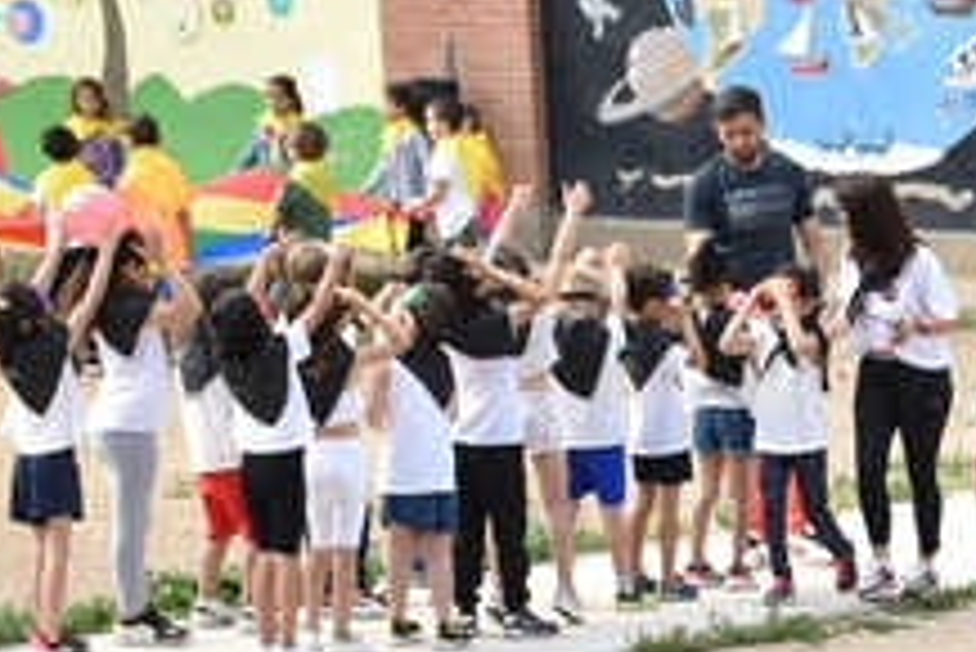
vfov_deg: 5.8
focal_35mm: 236
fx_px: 6402
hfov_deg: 8.5
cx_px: 1520
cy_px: 1061
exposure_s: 1/160
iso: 100
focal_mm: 38
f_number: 4.2
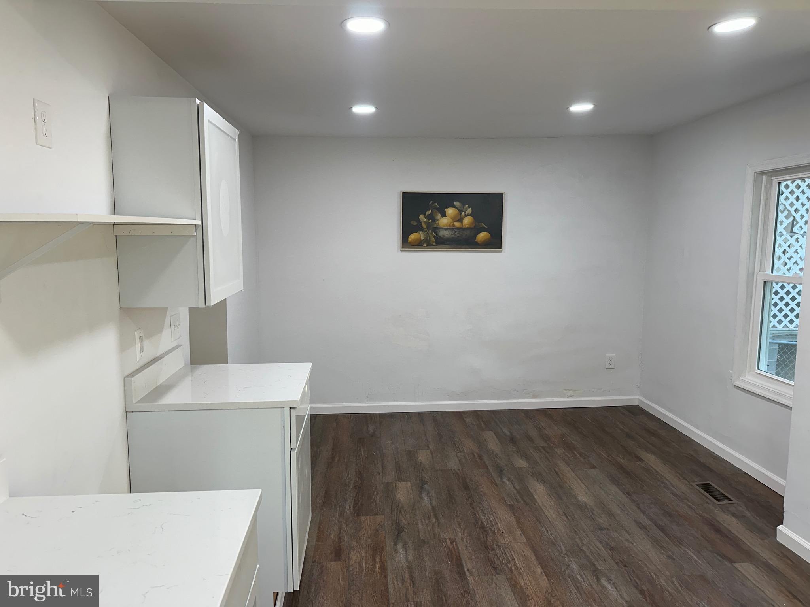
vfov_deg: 56.8
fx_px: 562
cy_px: 304
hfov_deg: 71.6
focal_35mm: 24
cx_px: 405
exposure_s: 1/120
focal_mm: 6.86
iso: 100
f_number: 1.78
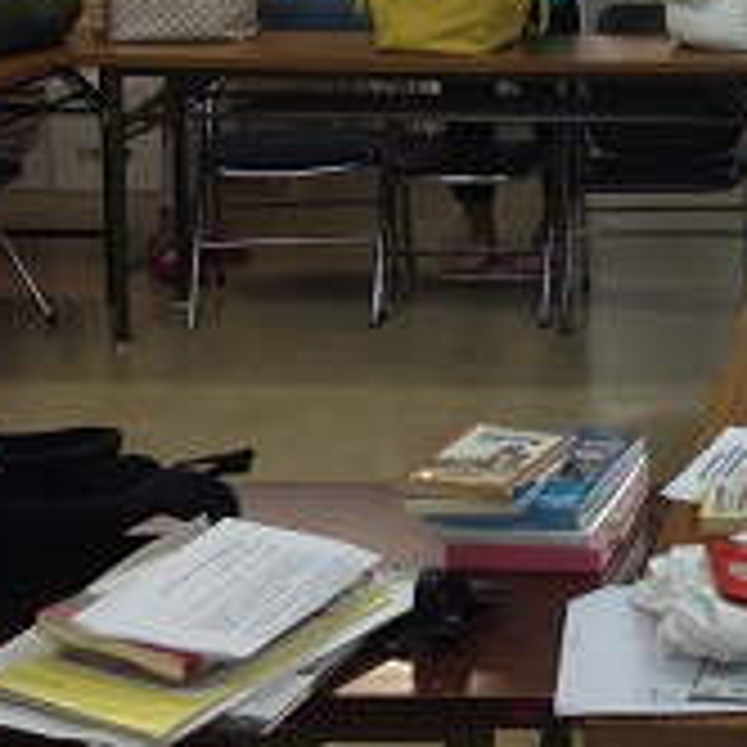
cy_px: 4
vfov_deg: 19.6
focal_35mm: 86
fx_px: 2100
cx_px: 896
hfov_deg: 19.1
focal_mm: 4.12
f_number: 2.4
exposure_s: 1/30
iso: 64
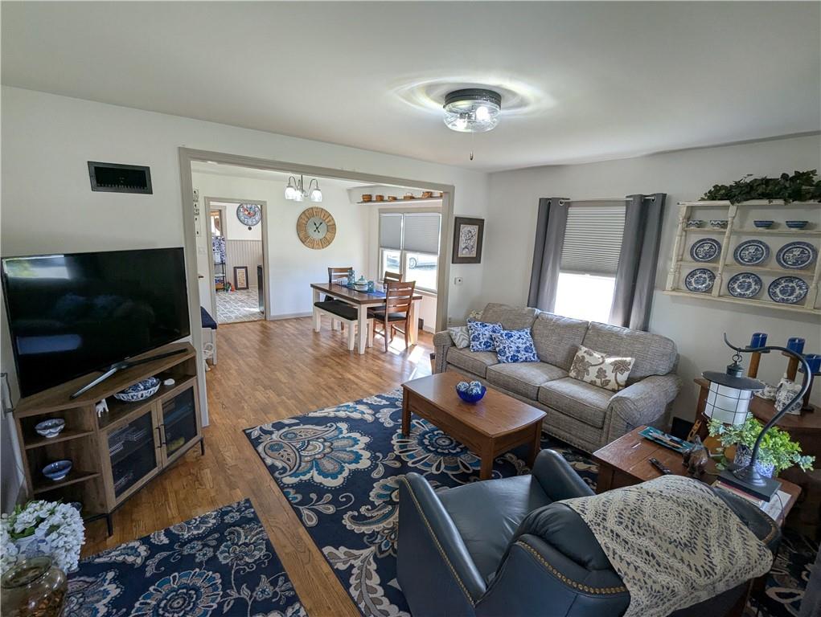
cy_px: 308
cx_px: 410
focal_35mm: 16
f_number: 2.2
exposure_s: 1/120
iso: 83
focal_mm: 2.35
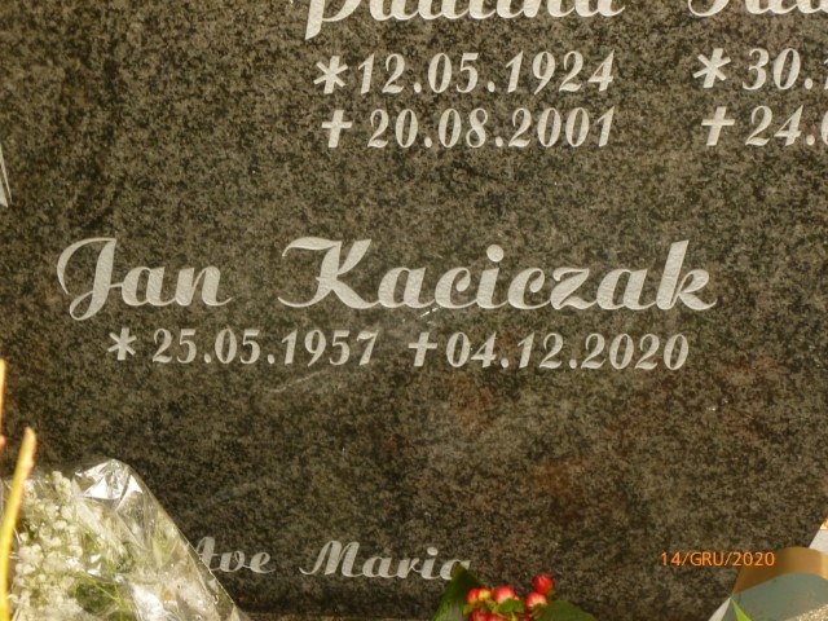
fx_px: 2464
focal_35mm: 103
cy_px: 310
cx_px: 414
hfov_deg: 19.1
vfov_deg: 14.4
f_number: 4.8
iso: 200
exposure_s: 1/60
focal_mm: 18.3
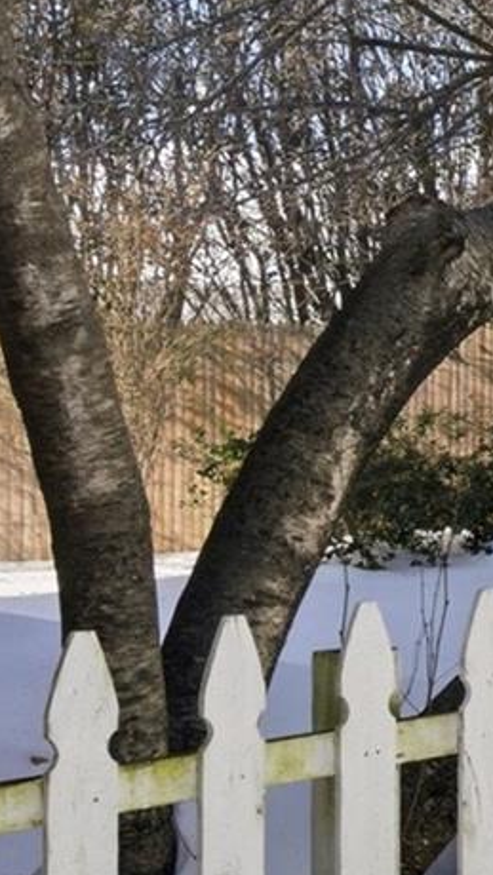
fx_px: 1951
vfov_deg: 25.1
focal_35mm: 84
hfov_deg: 9.8
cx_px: 1597
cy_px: 277
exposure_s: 1/4000
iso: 250
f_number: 9
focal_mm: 18
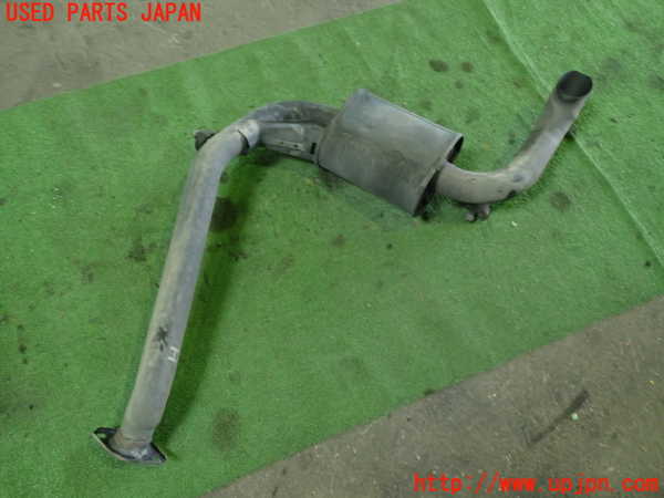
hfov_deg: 60.0
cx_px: 332
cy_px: 249
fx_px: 575
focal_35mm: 30
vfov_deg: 46.8
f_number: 2.3
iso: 500
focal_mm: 5.4
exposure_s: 1/30
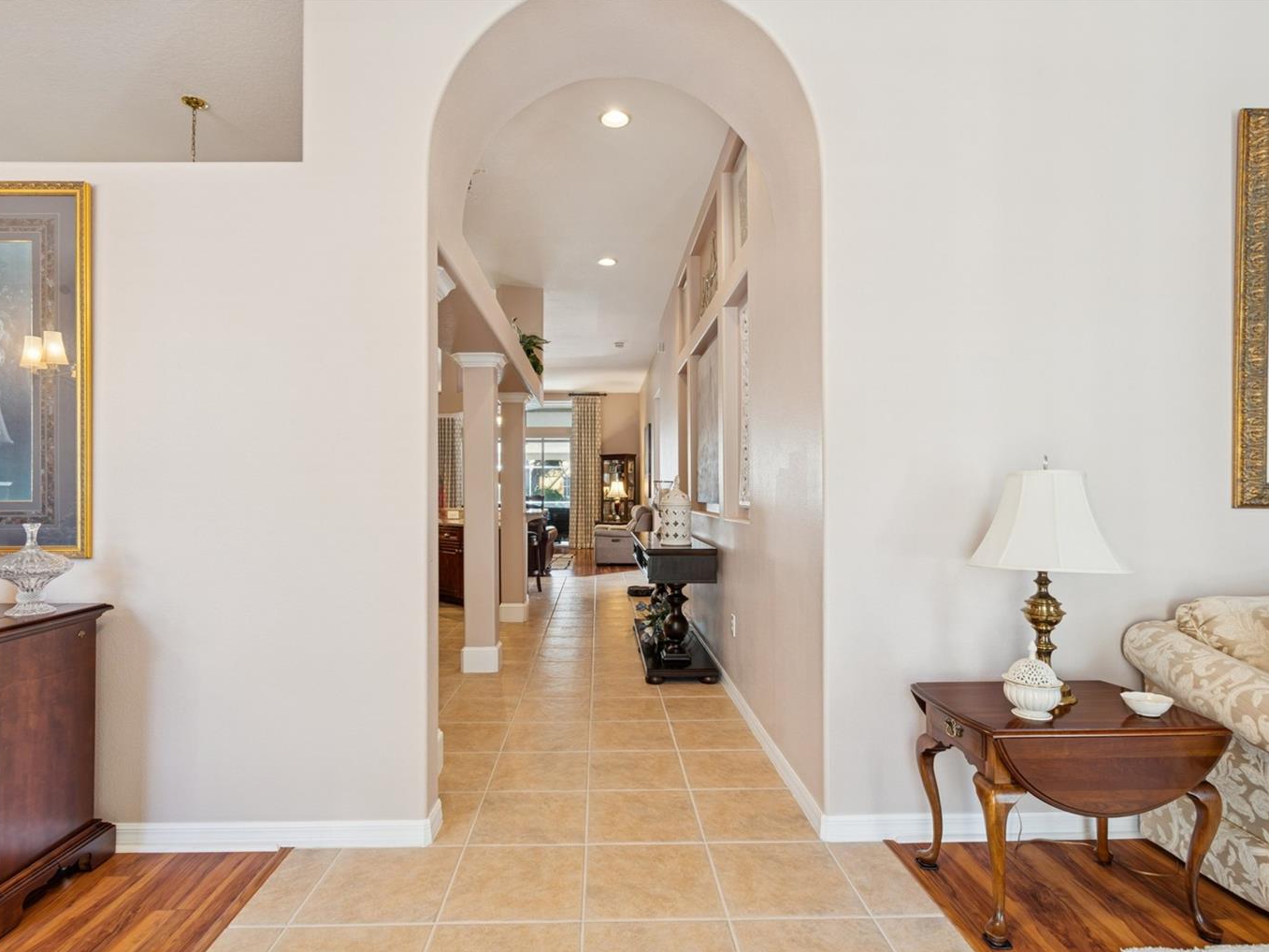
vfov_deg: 74.7
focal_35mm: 17
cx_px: 619
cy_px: 494
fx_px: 623
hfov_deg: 91.0
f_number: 7.1
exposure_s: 1/1.25
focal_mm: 10
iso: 100
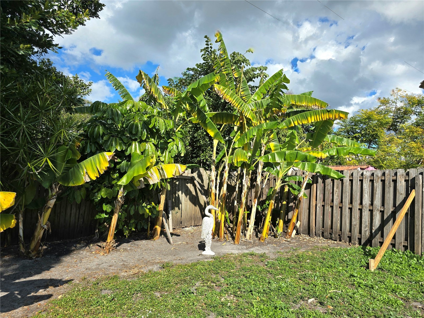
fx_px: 282
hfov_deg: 73.9
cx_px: 212
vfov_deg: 58.9
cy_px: 159
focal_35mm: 23
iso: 12
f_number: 1.7
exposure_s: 1/833
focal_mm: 6.3
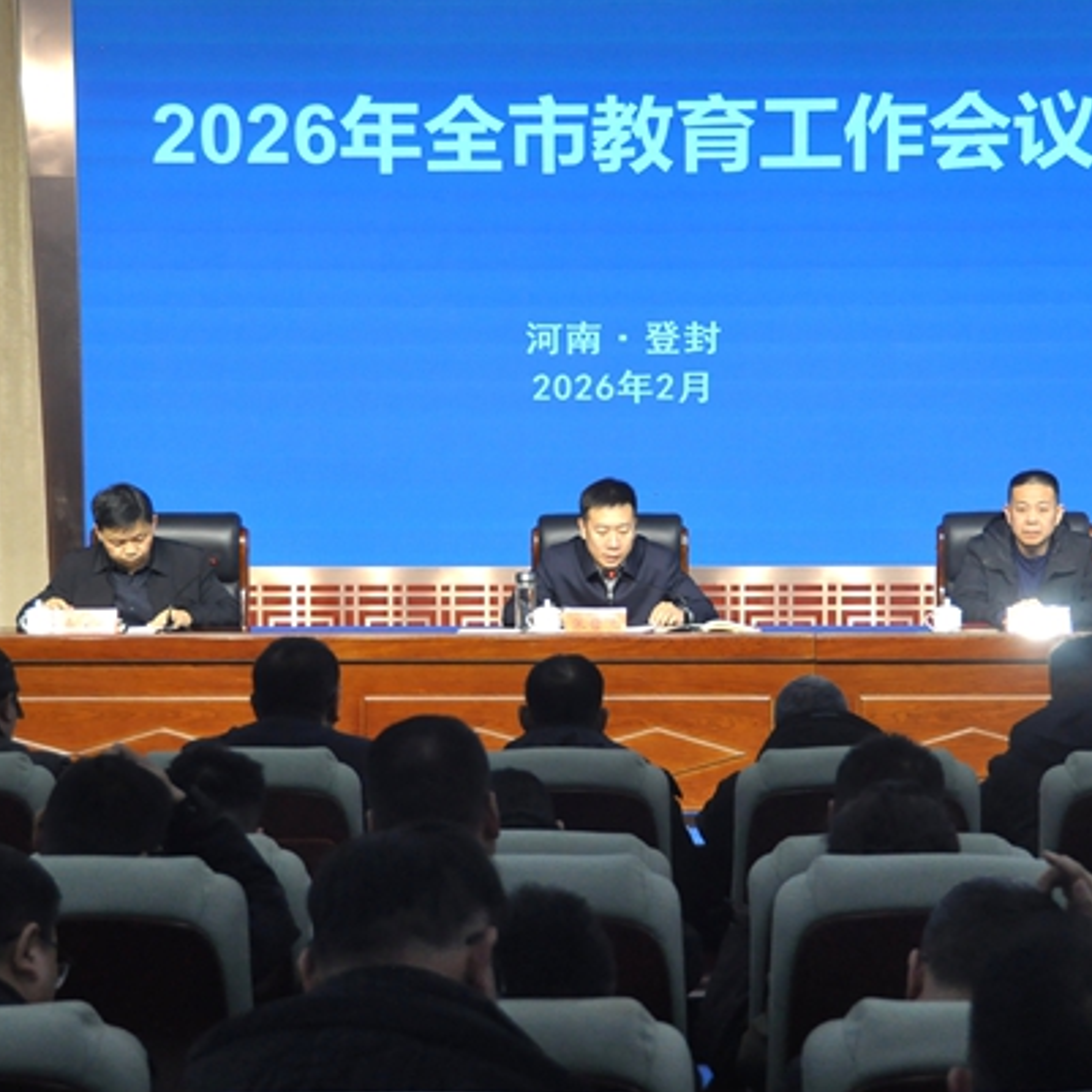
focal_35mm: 89
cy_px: 614
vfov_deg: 19.5
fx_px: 3171
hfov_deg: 19.5
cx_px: 599
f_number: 4.2
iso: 800
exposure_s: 1/250
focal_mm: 35
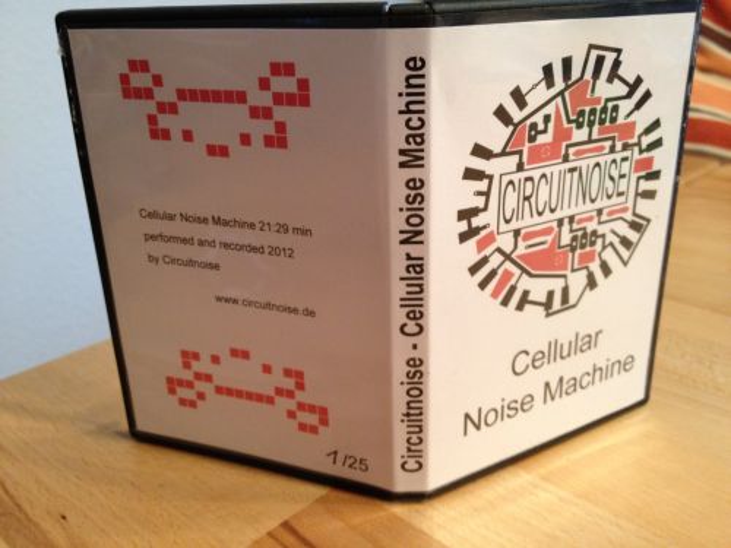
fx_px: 739
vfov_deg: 40.7
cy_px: 274
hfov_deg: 52.6
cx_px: 366
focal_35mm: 35
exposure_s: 1/20
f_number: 2.4
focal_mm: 4.28
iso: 200
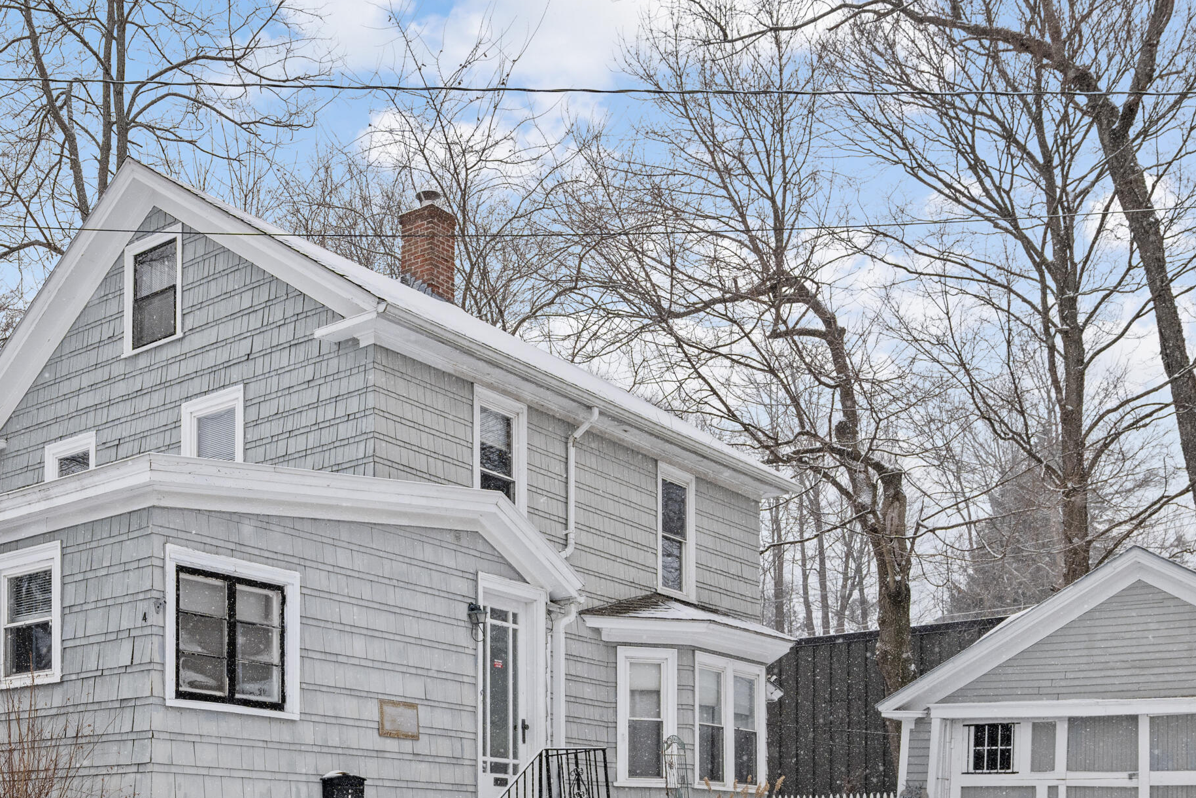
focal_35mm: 41
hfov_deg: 46.0
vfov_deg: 31.9
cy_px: 629
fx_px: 1362
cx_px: 328
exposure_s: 1/800
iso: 640
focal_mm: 25
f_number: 8
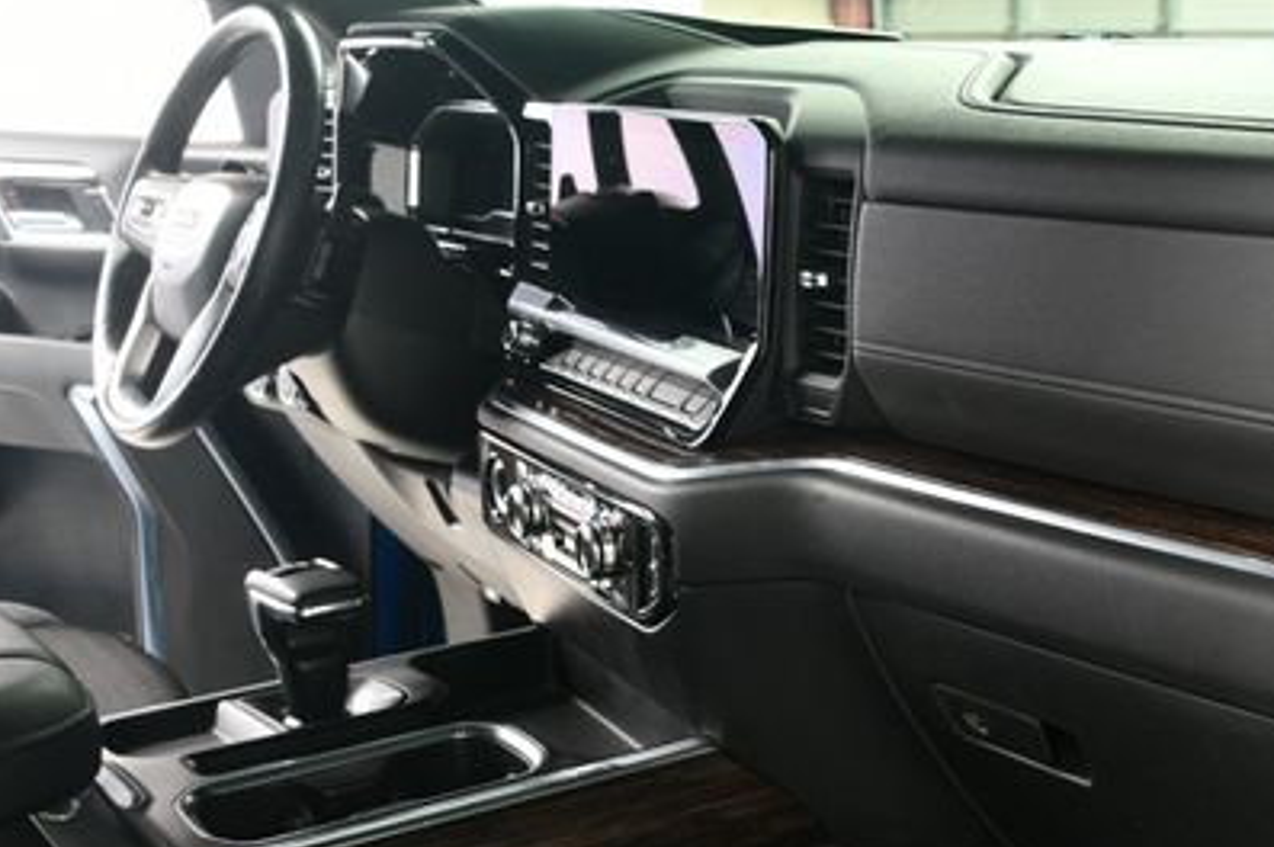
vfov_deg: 23.3
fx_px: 2051
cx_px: 860
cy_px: 494
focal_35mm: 58
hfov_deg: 34.2
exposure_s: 1/160
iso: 100
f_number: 4
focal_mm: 24
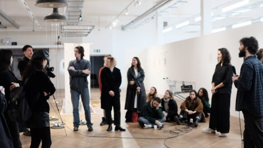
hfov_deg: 40.4
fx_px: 356
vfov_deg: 23.5
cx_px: 103
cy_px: 75
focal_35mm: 51
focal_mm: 23
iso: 3200
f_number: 2
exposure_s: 1/150
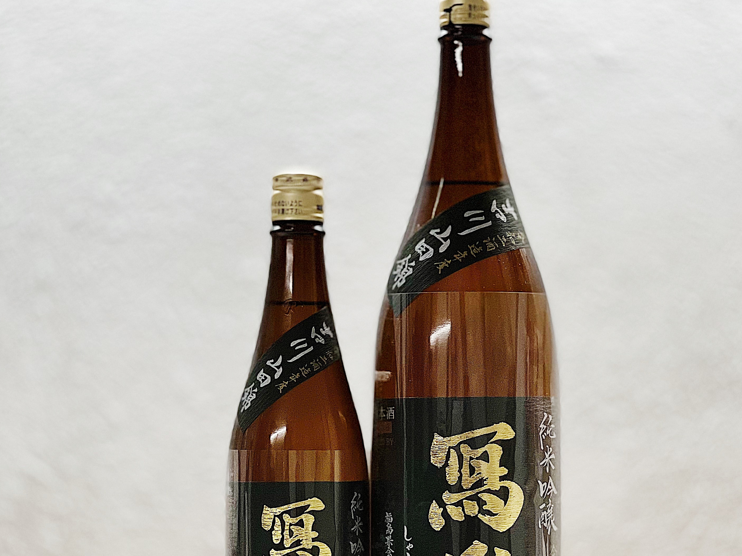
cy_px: 357
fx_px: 2358
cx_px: 388
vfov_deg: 13.4
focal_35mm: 110
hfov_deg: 17.9
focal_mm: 9
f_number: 2.8
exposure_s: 1/100
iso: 160
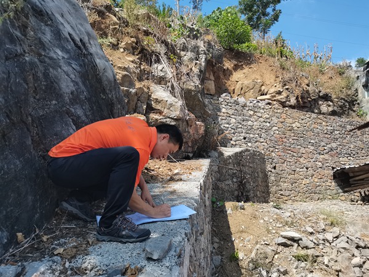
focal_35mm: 26
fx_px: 277
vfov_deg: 53.1
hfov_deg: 67.3
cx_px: 184
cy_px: 138
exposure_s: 1/642
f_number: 1.8
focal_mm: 5.58
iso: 50
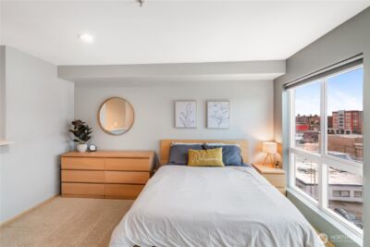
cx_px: 185
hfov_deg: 95.0
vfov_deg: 72.1
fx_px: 170
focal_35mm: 16
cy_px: 124
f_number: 10
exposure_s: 1/8
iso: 250
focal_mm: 11
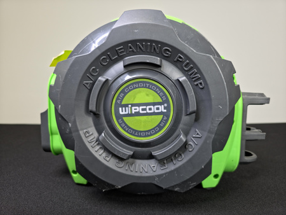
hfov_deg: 73.9
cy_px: 108
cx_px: 143
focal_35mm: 23
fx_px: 190
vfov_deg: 58.9
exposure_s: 1/100
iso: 160
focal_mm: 6.3
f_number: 1.7
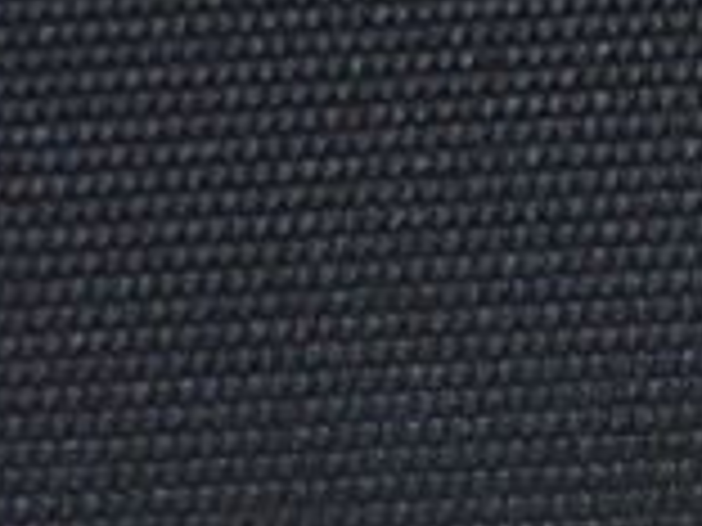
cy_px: 427
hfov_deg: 9.3
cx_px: 1066
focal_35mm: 208
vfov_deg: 7.1
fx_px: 4218
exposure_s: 1/160
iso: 800
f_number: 3.3
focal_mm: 9.65
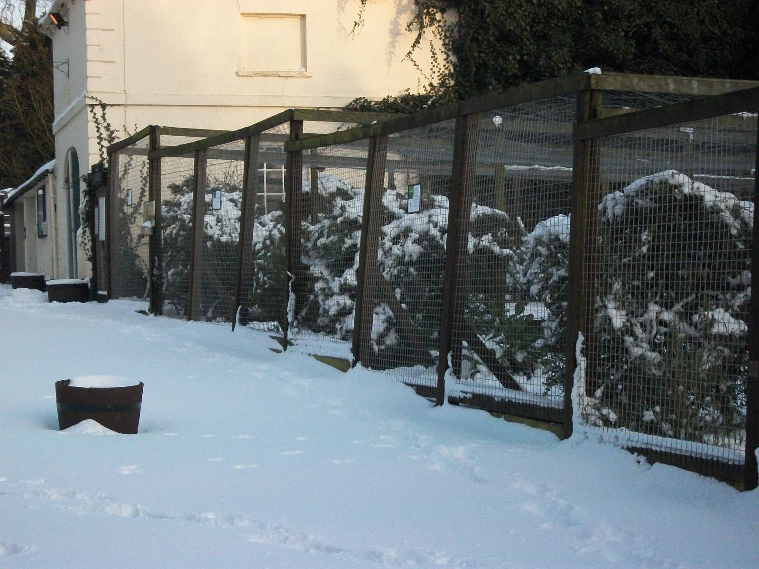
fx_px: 1688
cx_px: 380
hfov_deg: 25.3
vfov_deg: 19.1
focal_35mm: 77
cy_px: 284
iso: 374
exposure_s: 1/500
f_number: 4.6
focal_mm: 13.7
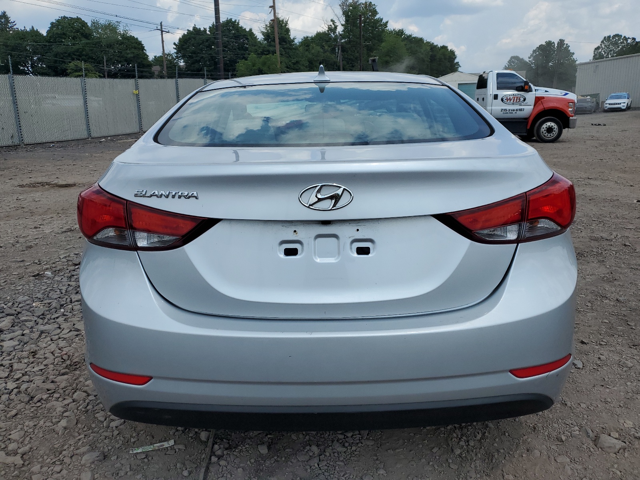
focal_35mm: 26
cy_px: 240
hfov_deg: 67.3
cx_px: 320
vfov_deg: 53.1
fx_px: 481
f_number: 1.5
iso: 50
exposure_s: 1/5000
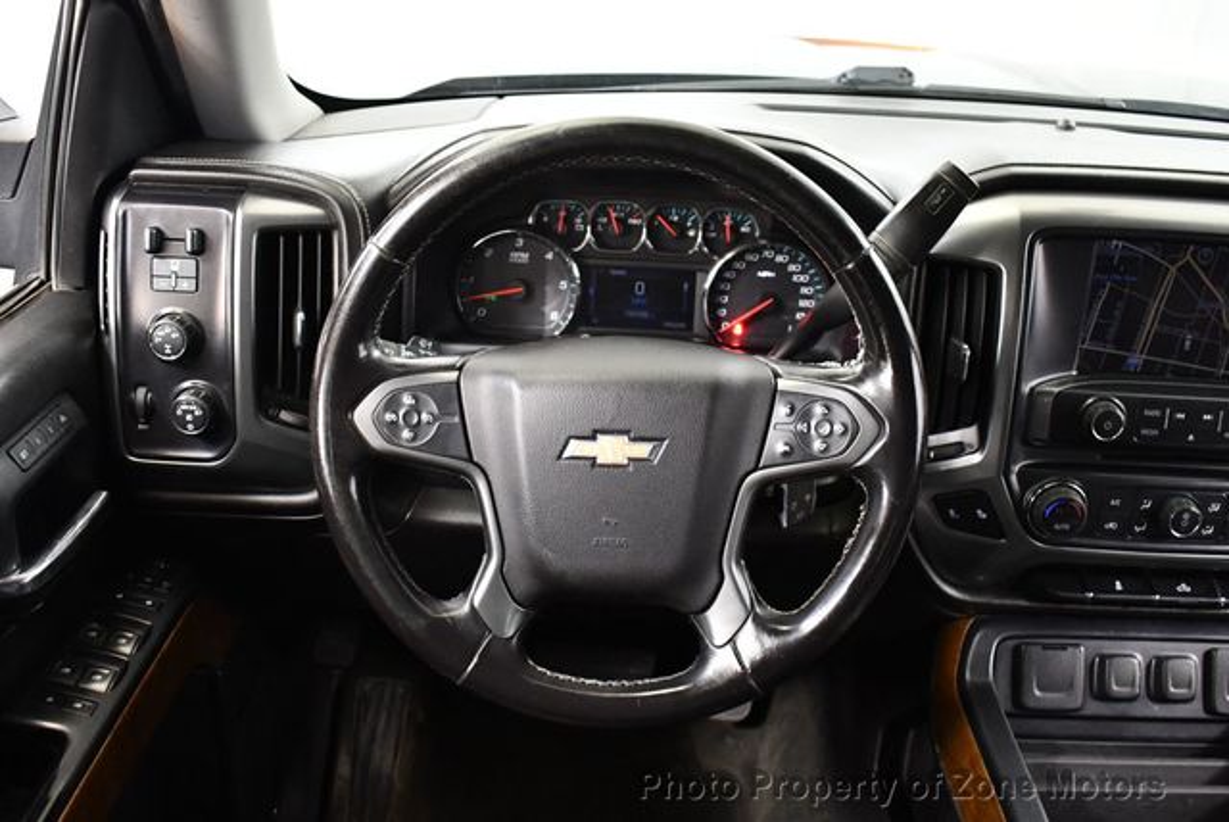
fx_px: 1230
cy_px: 411
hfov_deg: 53.1
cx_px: 614
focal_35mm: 36
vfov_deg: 36.9
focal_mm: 18
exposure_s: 1/60
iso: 4000
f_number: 3.5
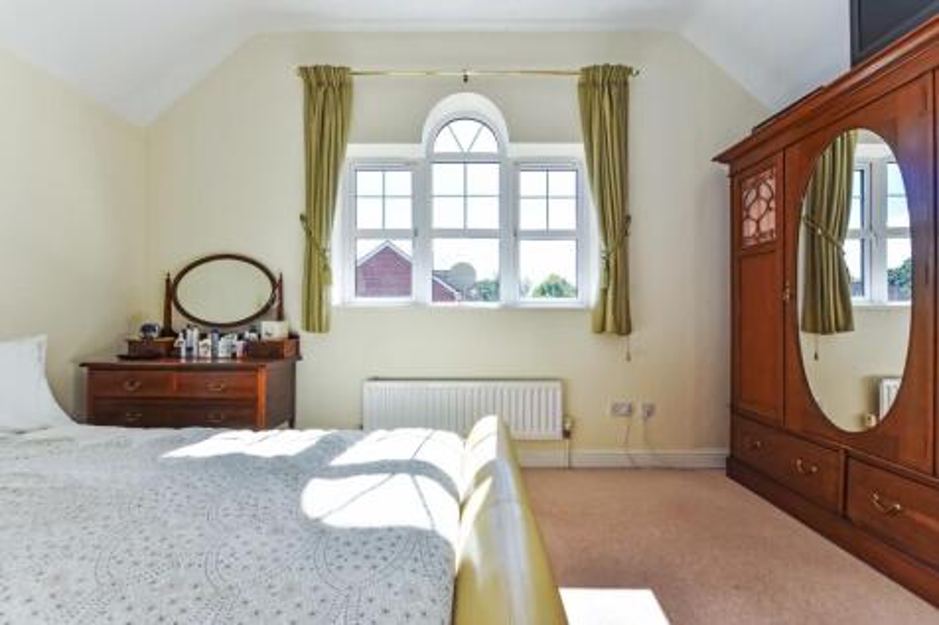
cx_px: 470
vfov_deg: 81.2
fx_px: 365
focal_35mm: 14
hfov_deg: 104.3
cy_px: 312
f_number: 14
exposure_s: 1/200
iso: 400
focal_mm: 14
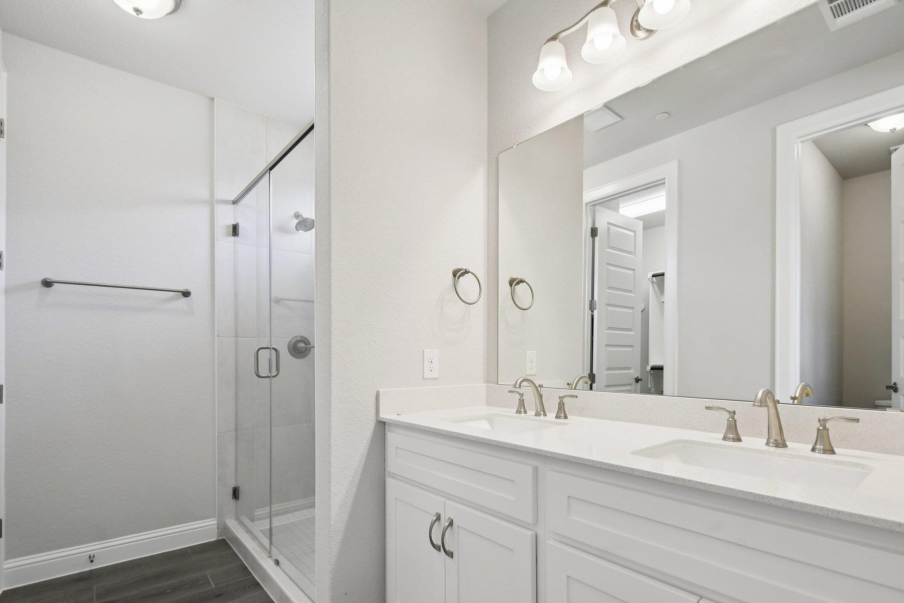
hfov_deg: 93.1
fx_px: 427
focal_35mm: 17
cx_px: 483
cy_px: 333
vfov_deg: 70.3
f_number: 8
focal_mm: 10
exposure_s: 1/25
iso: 400
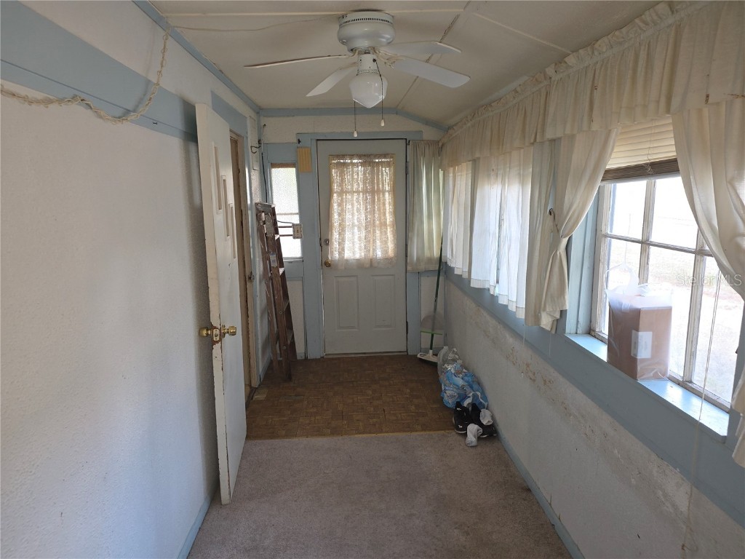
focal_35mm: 23
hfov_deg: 73.9
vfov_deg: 58.9
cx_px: 372
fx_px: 495
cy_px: 280
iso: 100
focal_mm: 6.25
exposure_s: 1/60
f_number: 1.7
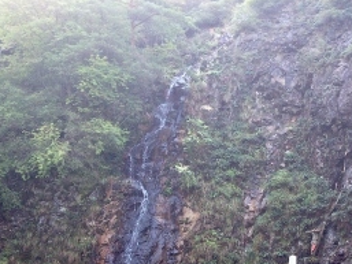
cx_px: 304
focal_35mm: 68
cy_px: 254
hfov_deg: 27.7
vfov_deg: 21.0
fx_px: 692
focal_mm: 4.28
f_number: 2.4
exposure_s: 1/60
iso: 64
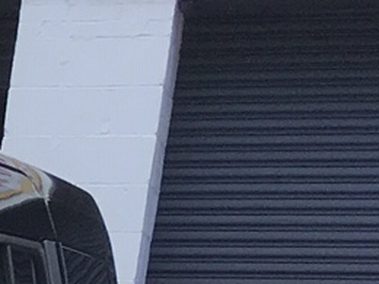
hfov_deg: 7.1
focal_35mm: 225
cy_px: 976
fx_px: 2463
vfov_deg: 5.9
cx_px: -1012
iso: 25
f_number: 2.2
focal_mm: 4.15
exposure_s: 1/801
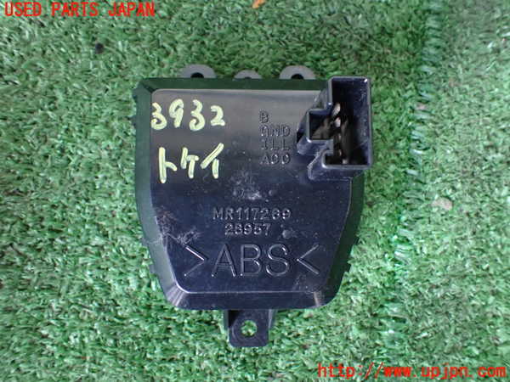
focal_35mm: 30
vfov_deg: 46.8
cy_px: 191
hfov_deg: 60.0
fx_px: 442
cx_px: 255
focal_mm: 5.4
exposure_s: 1/50
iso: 800
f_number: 2.3
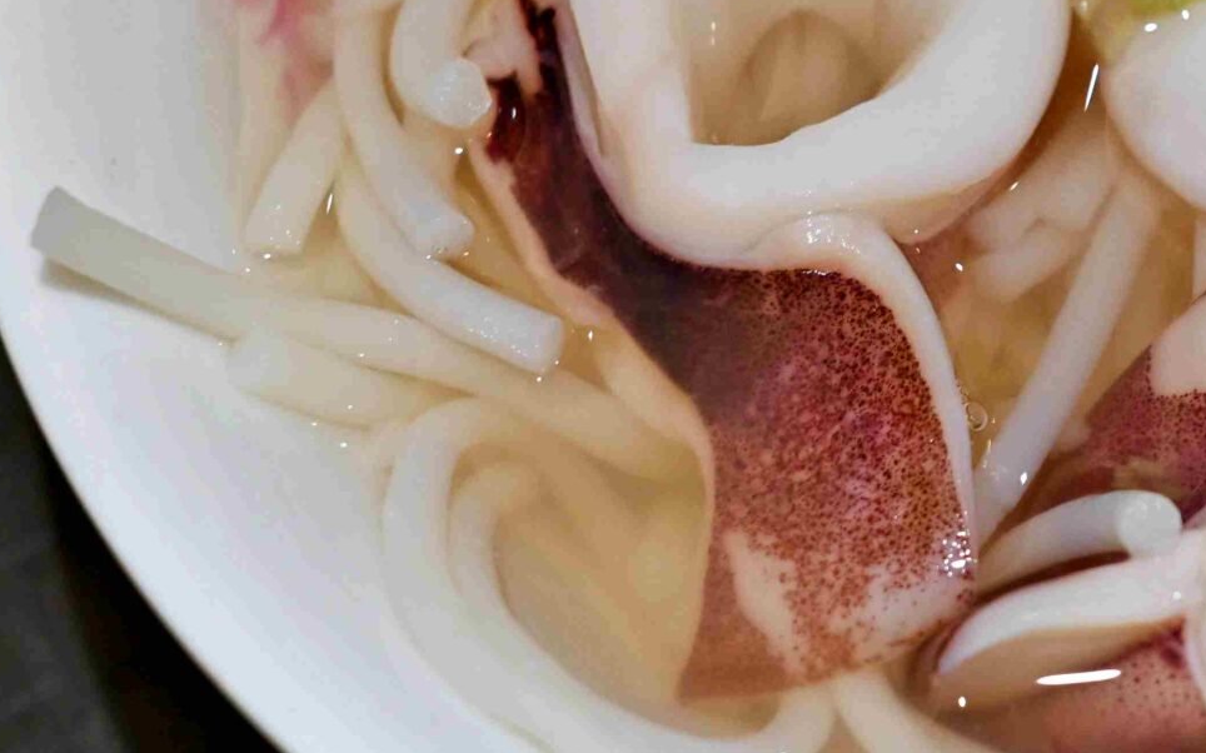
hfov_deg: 10.2
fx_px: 6671
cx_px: 1401
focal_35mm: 203
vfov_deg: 6.4
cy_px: 82
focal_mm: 50
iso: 360
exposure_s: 1/200
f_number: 3.2
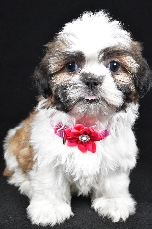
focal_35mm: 42
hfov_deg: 31.9
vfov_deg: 46.4
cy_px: 114
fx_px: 266
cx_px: 76
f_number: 11
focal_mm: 28
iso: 6400
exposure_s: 1/400
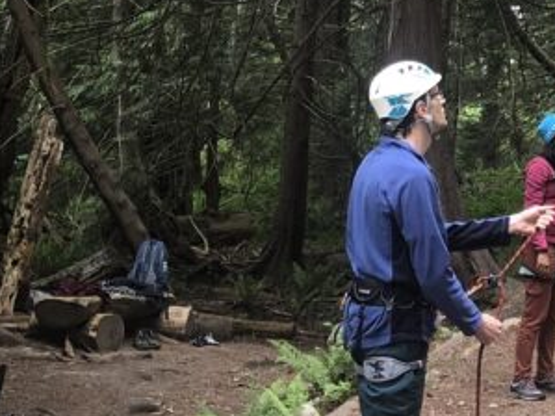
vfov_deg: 15.1
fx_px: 1539
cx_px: 575
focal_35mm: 96
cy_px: -26
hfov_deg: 19.7
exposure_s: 1/40
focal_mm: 3.99
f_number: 1.8
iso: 25
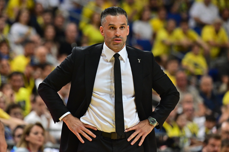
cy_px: 76
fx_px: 1272
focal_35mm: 200
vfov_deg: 6.9
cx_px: 114
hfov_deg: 10.3
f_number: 3.2
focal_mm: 200
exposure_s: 1/800
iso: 3200
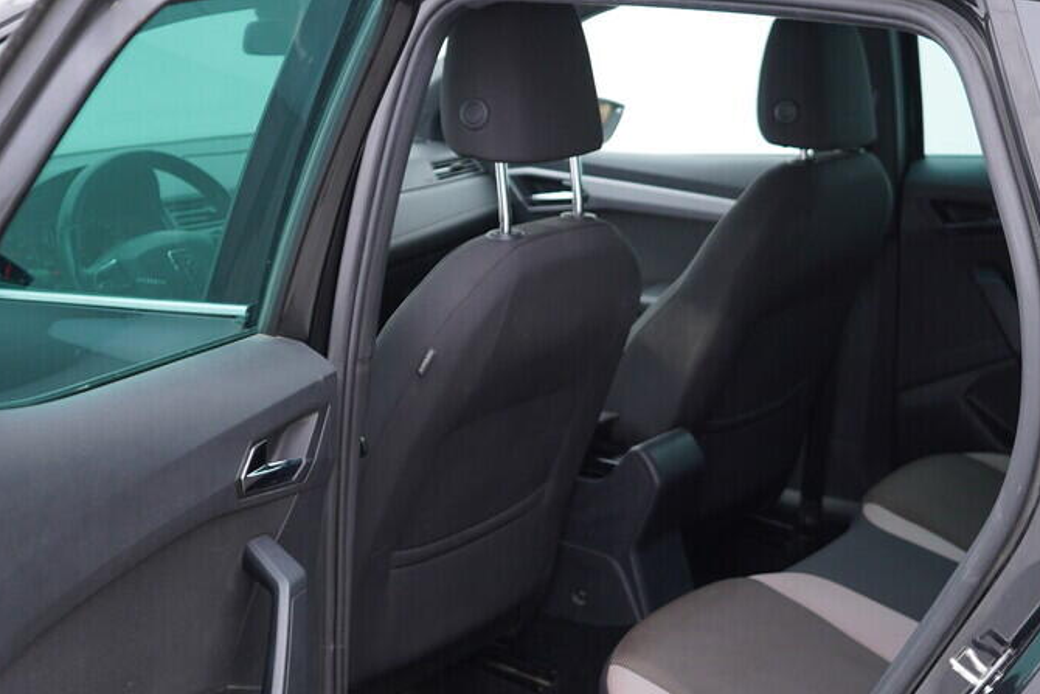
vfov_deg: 24.6
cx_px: 532
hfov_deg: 36.2
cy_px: 429
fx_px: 1589
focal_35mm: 55
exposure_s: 1/40
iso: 200
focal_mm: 24
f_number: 2.8
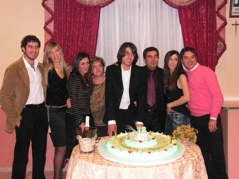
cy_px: 90
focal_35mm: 44
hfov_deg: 42.9
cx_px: 120
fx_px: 304
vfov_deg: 32.9
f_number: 3.2
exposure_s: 1/40
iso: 200
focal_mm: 7.4
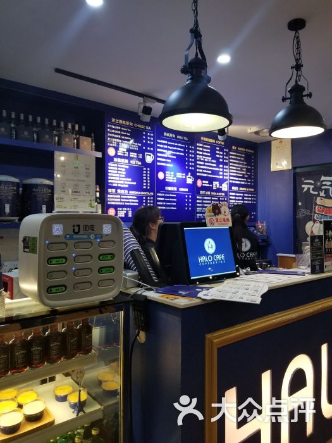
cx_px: 166
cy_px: 222
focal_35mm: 26
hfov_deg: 53.1
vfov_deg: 67.3
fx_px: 332
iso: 250
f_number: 1.7
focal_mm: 4.25
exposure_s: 1/100
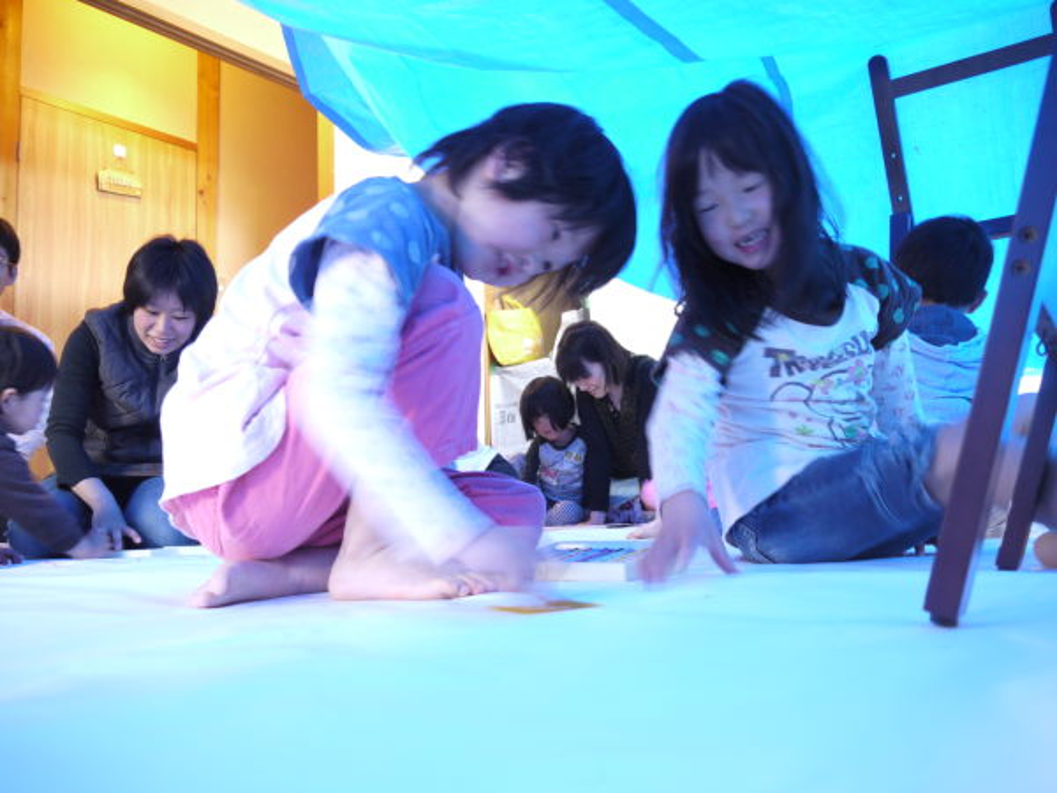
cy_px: 396
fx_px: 977
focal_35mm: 32
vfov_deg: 44.2
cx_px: 528
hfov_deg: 56.8
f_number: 3.8
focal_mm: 16
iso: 400
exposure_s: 1/10
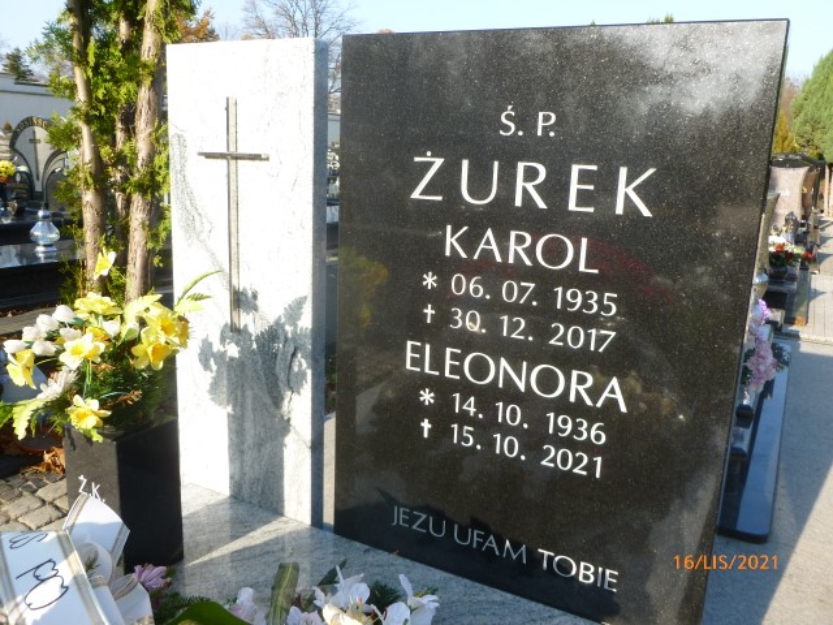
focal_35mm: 28
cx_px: 416
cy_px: 312
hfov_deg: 63.4
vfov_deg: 49.7
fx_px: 674
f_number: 3.3
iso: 100
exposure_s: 1/320
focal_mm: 5
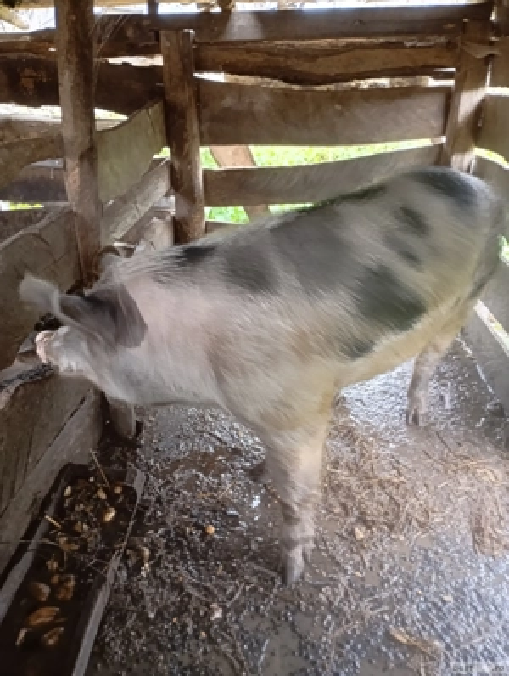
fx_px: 547
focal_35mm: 28
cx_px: 254
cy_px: 338
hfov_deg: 49.9
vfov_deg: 63.4
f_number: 1.8
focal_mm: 4.27
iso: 1279
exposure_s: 1/25
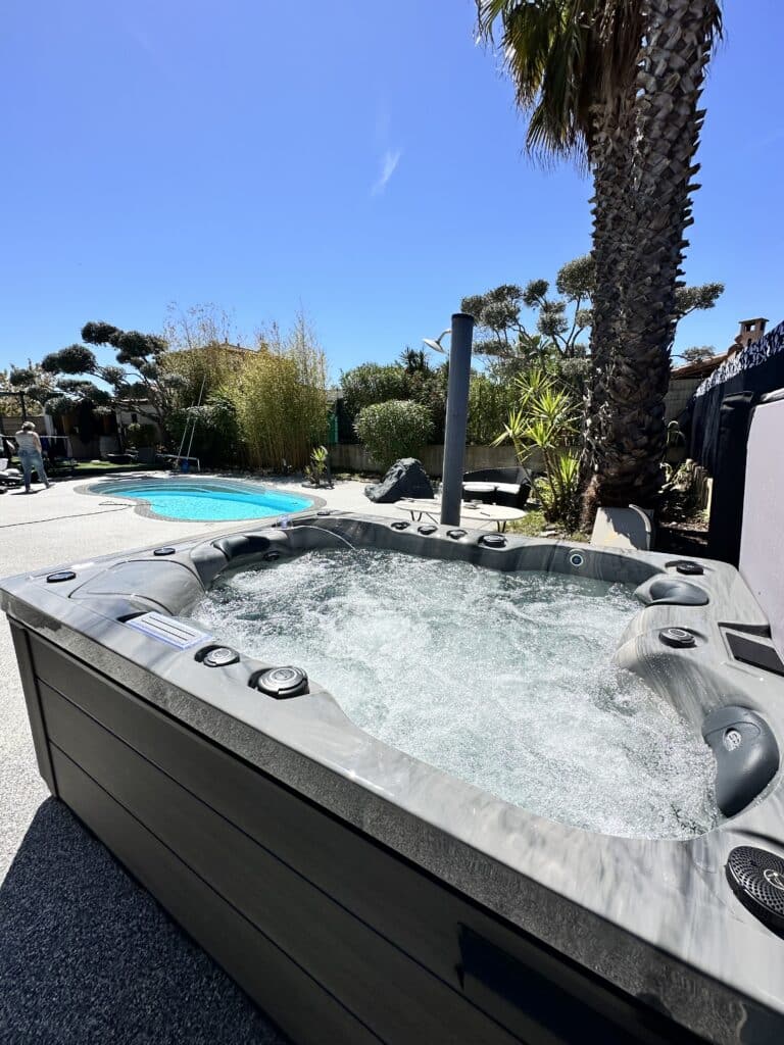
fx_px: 423
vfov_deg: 102.1
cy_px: 522
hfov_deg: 85.7
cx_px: 392
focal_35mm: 14
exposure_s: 1/3861
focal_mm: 2.22
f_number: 2.2
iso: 50
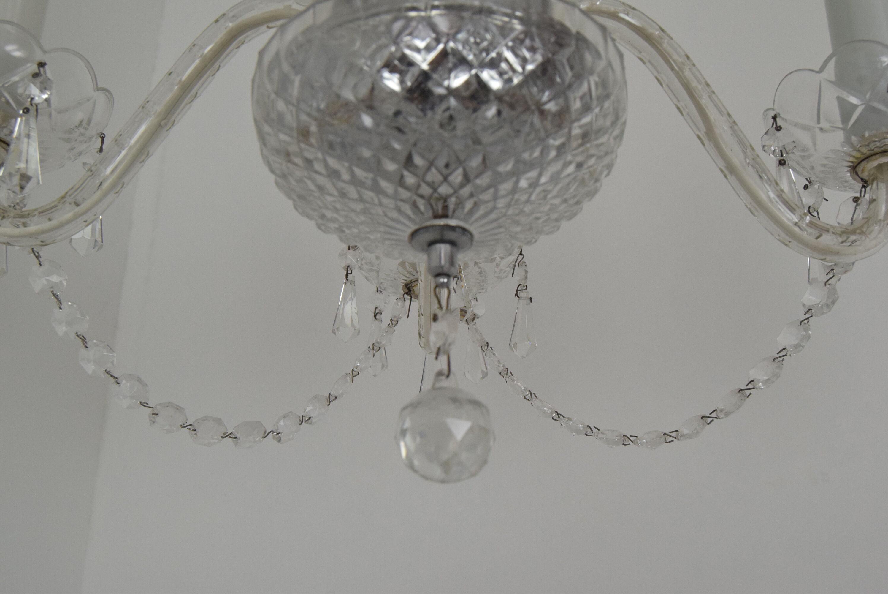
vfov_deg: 31.9
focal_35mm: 42
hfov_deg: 46.4
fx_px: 1037
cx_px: 444
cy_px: 297
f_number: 9
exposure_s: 1/320
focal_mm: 28
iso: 1600
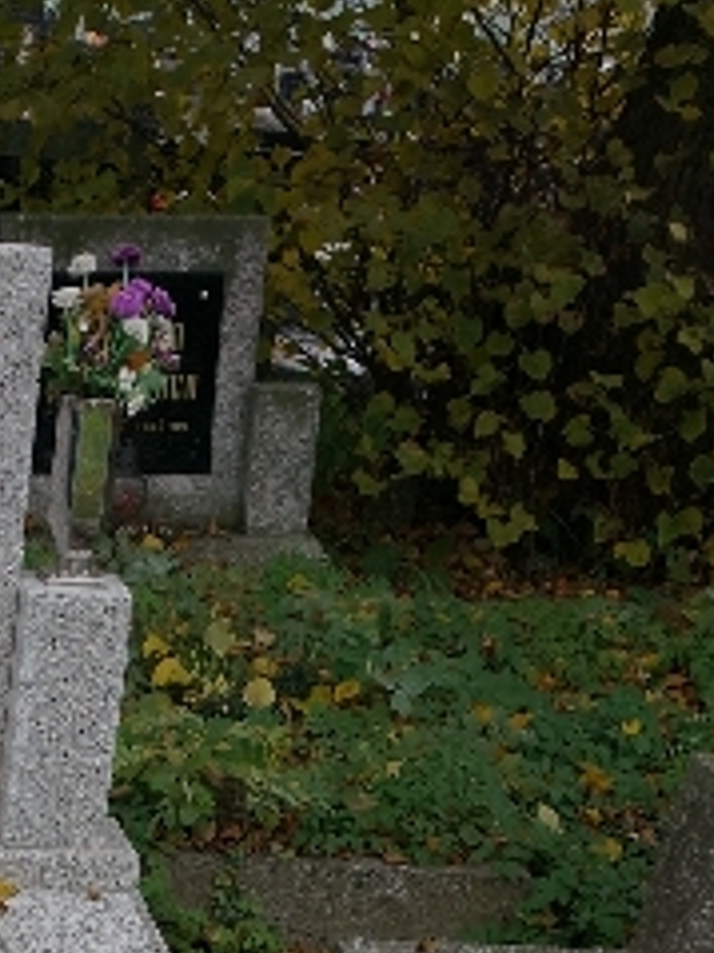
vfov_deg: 20.7
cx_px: -164
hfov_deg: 18.1
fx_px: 2120
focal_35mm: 77
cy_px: 1515
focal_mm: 16
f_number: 6.3
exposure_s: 1/125
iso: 400
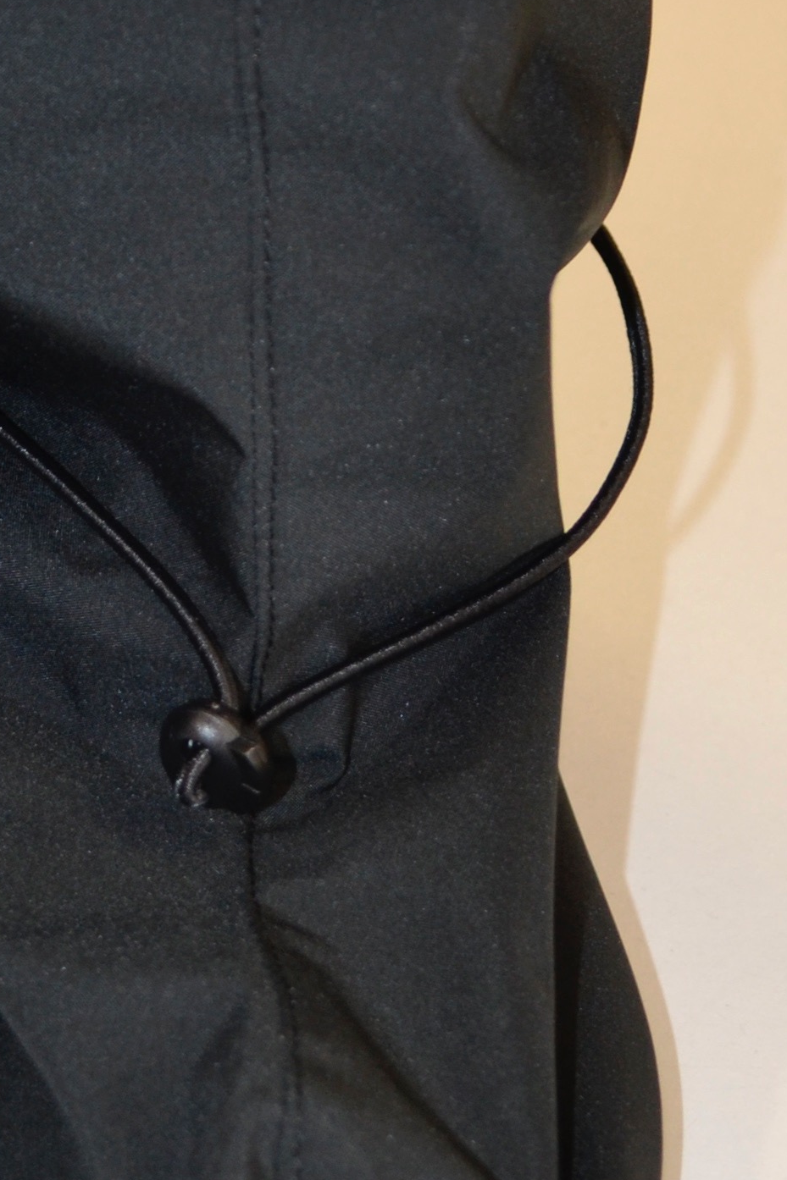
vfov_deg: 17.1
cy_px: 234
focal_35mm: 119
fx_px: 3903
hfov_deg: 11.3
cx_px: -116
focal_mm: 24
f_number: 4
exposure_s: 1/80
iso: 400
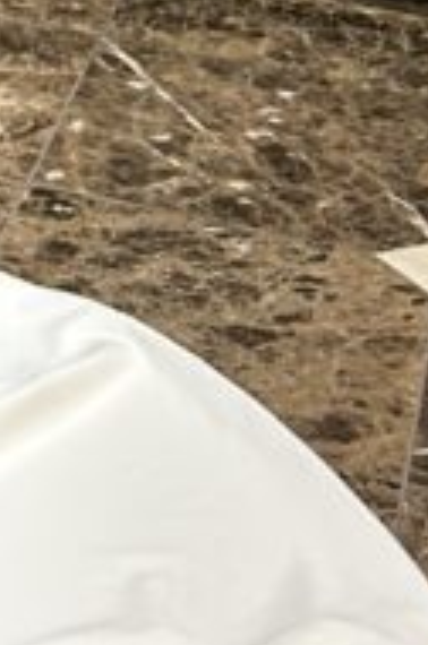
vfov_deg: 13.7
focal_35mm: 146
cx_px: -683
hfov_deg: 8.4
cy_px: -115
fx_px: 2613
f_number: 1.5
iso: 200
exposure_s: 1/60
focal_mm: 5.7
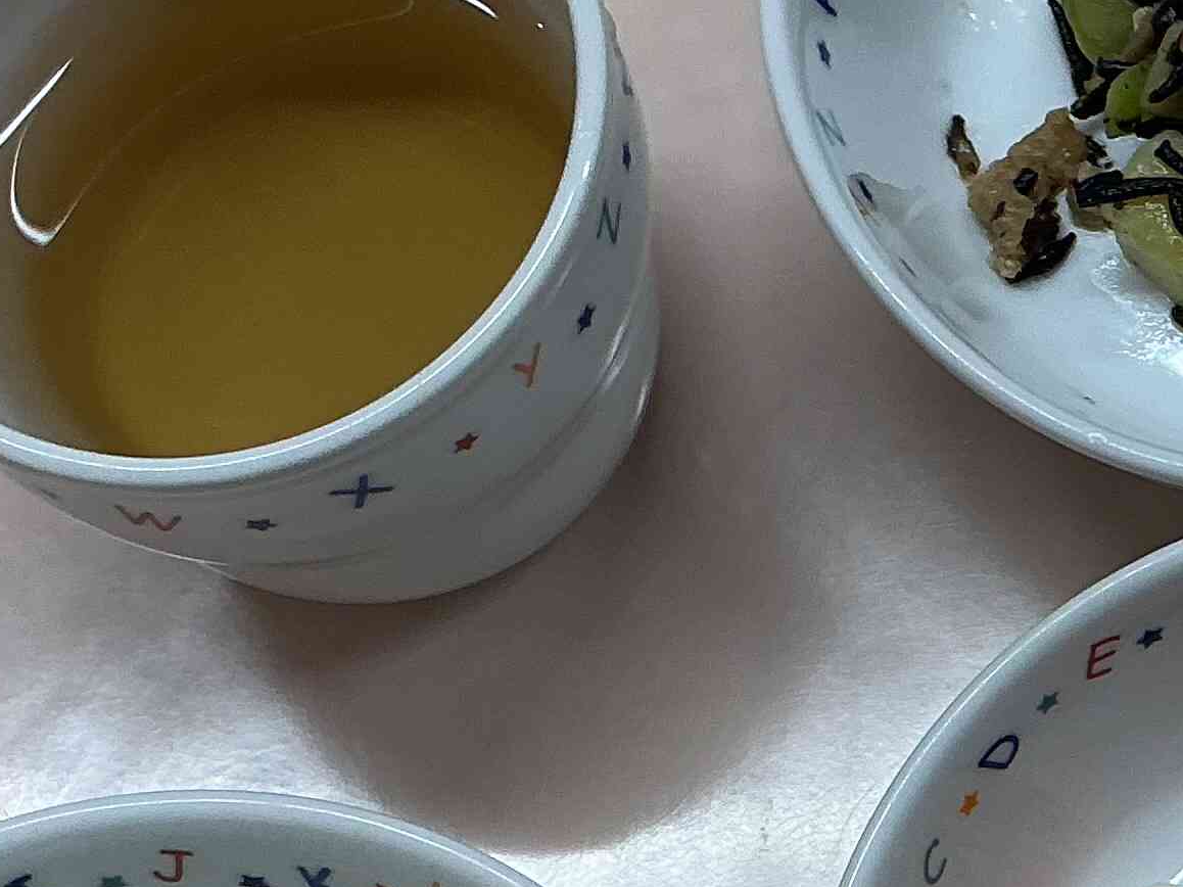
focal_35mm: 101
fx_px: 3451
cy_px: 841
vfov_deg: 14.5
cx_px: 1348
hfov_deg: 18.6
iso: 40
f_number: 1.8
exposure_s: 1/120
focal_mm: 3
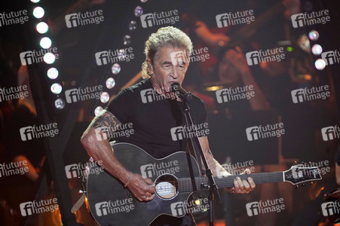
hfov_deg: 3.4
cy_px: 113
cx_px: 170
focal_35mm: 600
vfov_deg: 2.3
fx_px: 5662
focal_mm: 600
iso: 4000
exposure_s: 1/160
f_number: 6.3
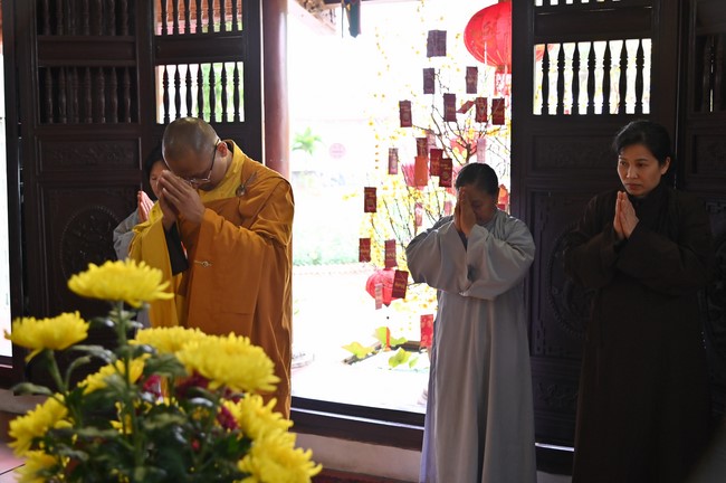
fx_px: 886
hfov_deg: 44.5
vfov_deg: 30.5
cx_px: 363
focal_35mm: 44
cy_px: 242
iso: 1600
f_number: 4
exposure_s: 1/160
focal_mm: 44
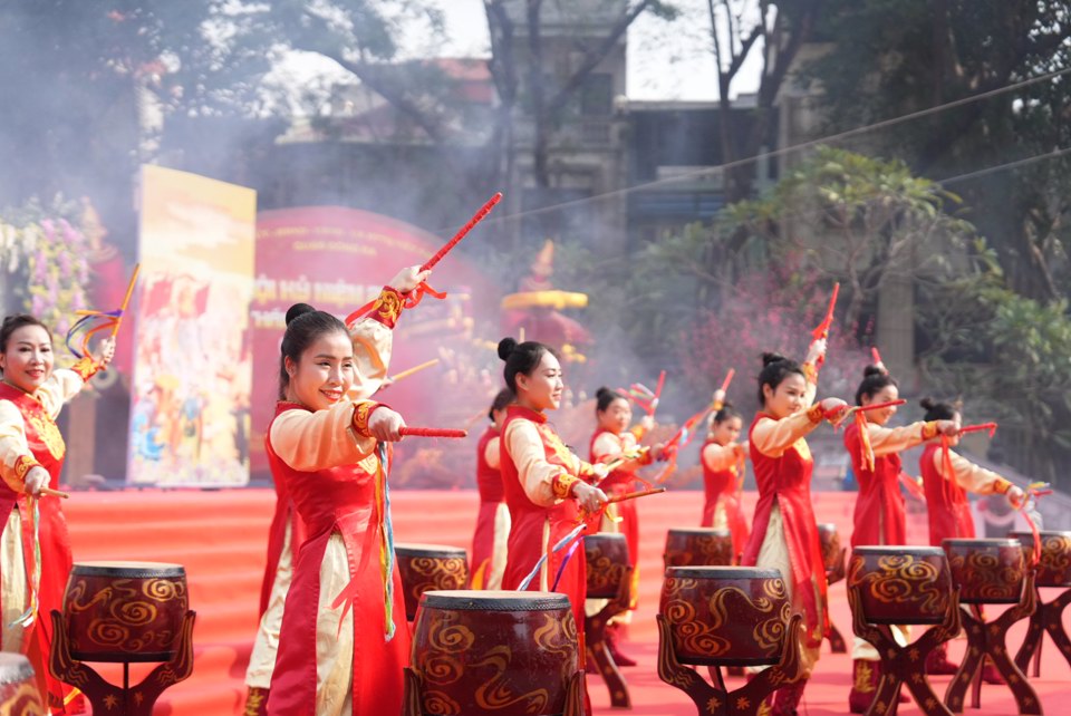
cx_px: 536
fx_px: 2084
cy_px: 358
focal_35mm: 70
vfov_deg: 19.5
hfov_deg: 28.8
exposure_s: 1/8000
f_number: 2.8
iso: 1000
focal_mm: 70
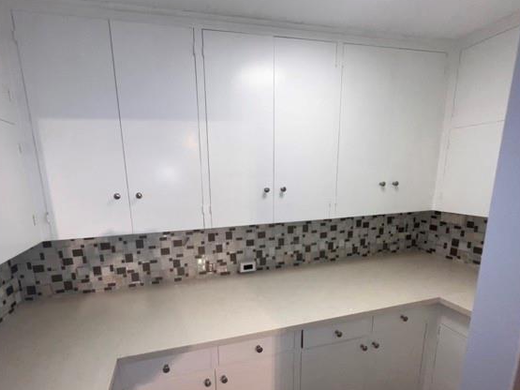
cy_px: 218
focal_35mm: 15
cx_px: 227
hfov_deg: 97.7
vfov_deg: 81.4
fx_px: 225
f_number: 1.8
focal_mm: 1.57
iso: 64
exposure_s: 1/122
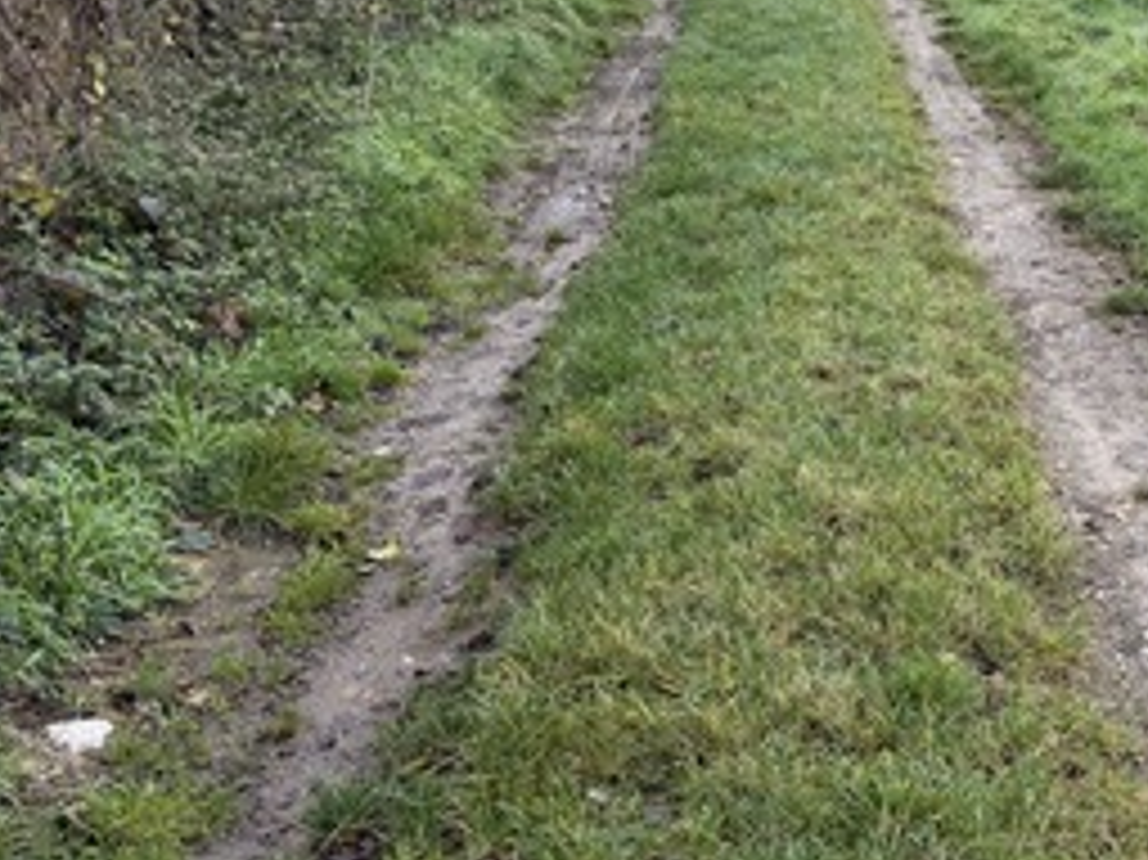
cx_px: 1049
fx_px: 1558
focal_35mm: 47
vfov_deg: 30.6
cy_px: 268
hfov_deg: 37.6
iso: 100
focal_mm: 6.76
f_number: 1.78
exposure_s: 1/805
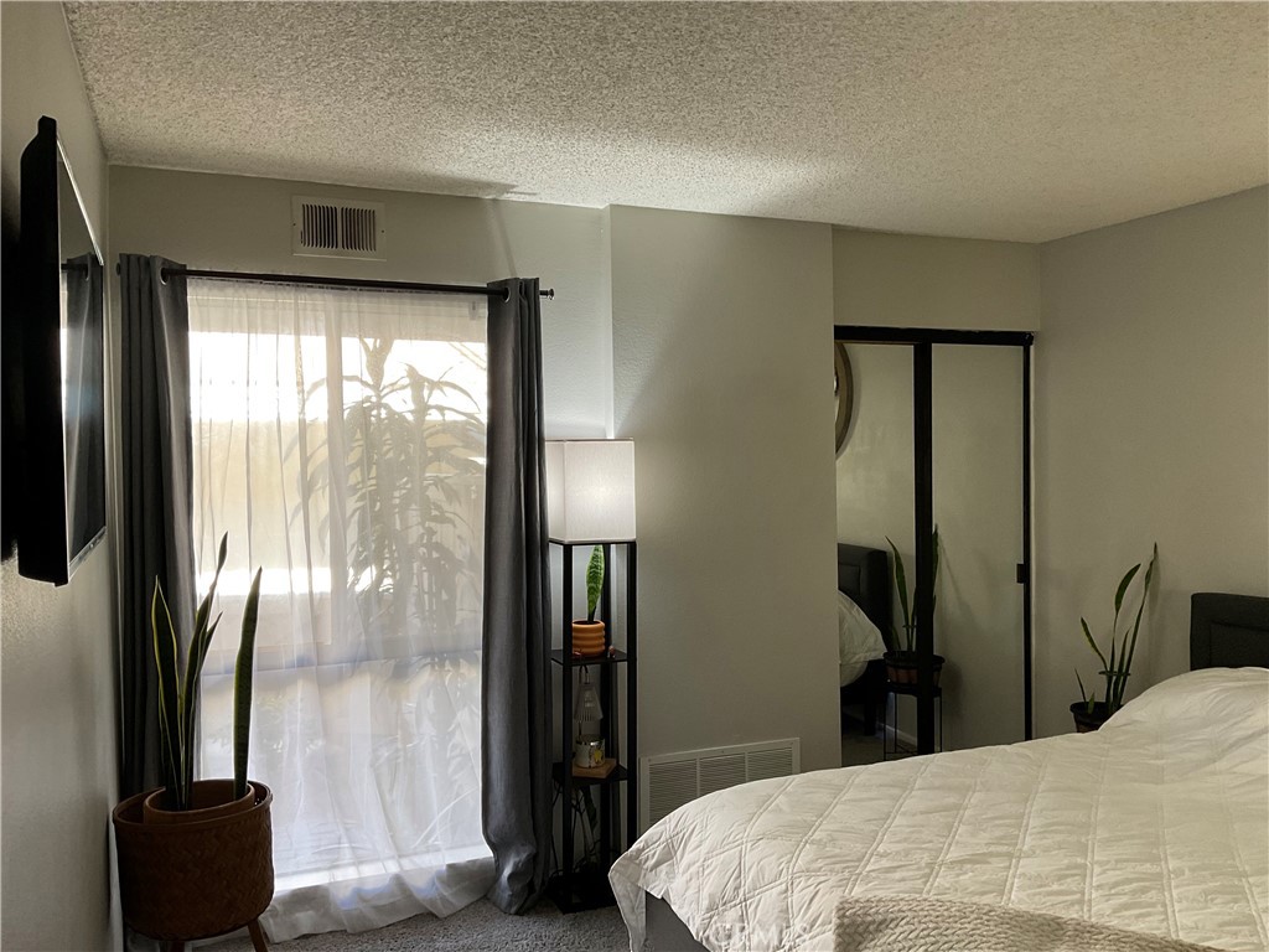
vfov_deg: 48.2
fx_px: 1063
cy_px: 476
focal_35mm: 29
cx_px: 634
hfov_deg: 61.7
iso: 40
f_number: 1.8
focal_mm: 3
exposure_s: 1/60
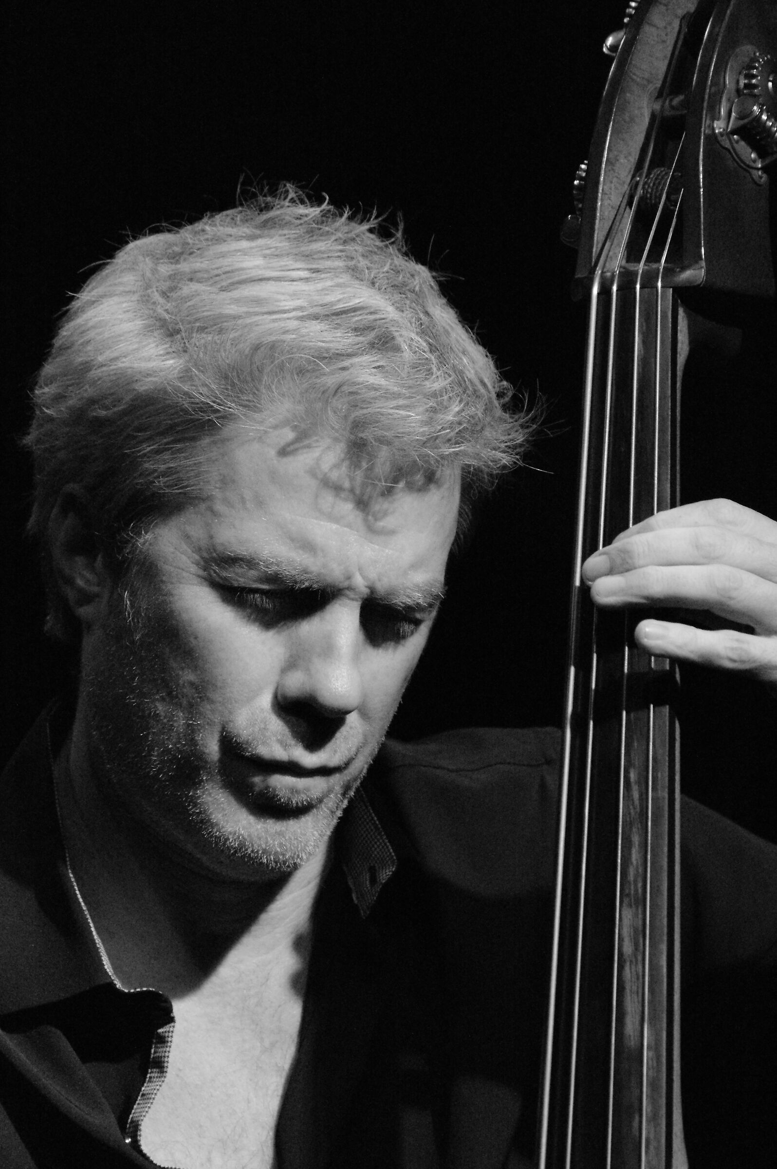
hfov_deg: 2.0
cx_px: 388
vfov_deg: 3.1
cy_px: 584
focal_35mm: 675
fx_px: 21889
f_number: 5.6
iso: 12800
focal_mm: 450
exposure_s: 1/3200
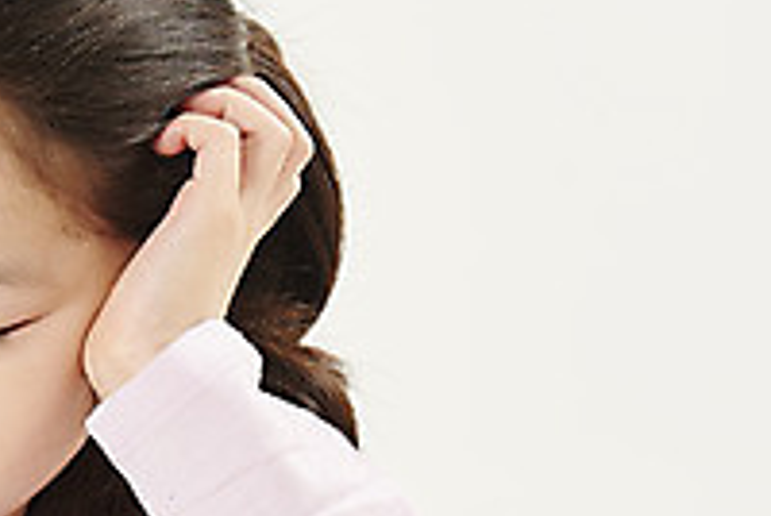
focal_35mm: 554
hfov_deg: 3.7
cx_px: -17
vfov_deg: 2.5
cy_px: 435
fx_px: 11882
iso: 125
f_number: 8
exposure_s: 1/125
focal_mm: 185
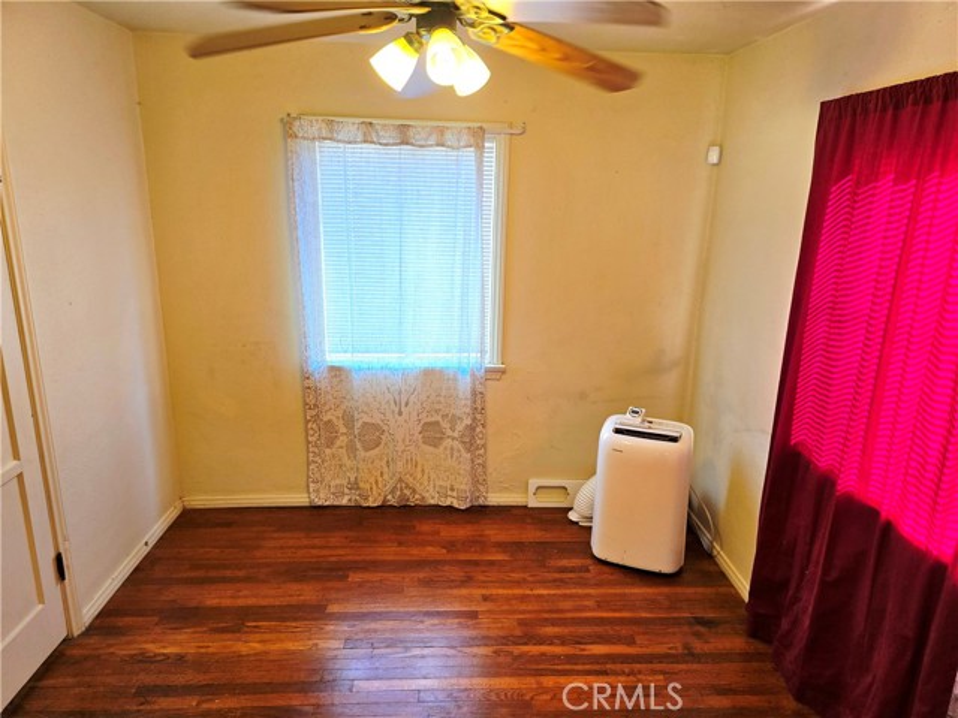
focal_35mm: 23
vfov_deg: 58.9
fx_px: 637
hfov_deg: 73.9
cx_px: 479
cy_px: 359
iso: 100
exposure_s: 1/120
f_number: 1.7
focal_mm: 6.3
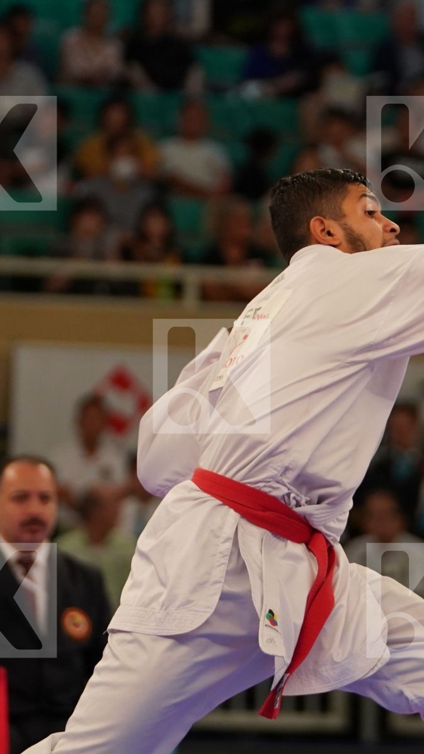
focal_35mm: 350
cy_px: 376
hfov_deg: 3.5
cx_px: 425
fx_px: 6994
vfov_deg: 6.2
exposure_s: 1/1000
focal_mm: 148
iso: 1600
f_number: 2.8
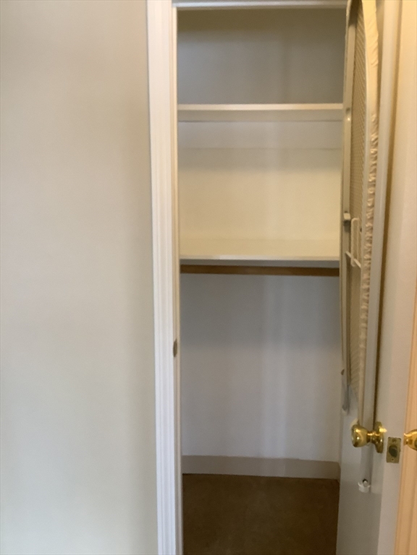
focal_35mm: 31
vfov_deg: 58.4
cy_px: 278
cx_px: 208
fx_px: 498
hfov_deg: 45.4
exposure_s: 1/60
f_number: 2.4
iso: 200
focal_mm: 3.3
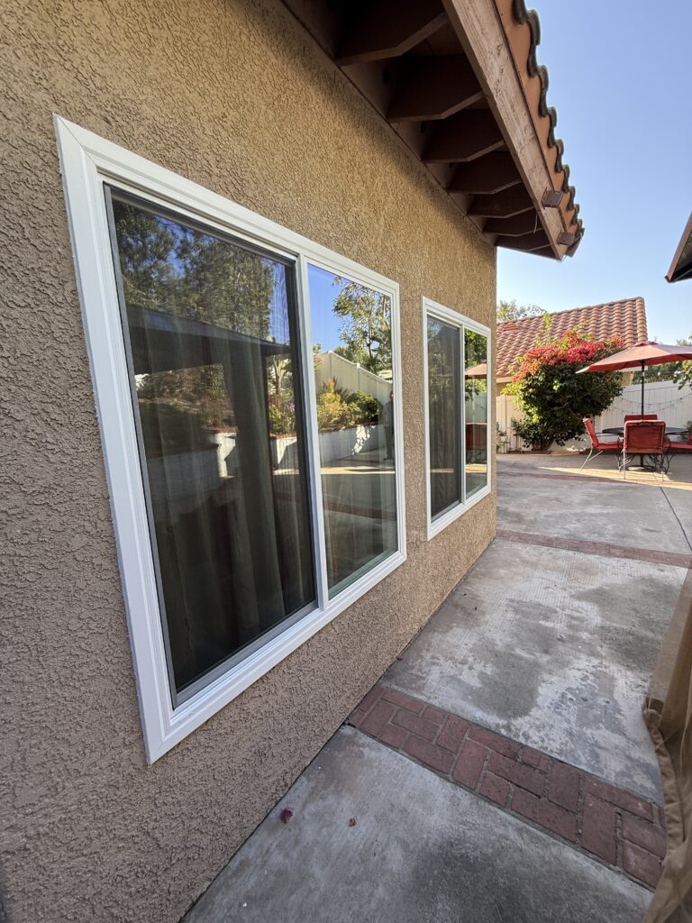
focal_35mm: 14
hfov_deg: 85.7
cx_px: 346
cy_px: 462
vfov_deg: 102.1
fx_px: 373
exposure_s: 1/124
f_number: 2.2
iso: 50
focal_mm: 2.22
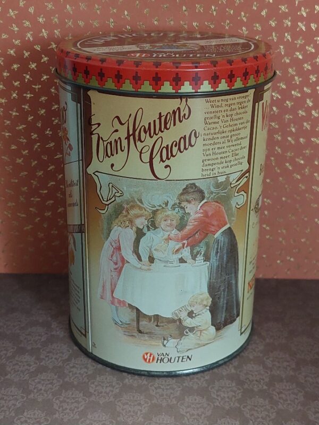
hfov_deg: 56.8
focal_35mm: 24
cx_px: 160
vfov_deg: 71.6
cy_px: 212
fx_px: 295
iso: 500
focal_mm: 5.23
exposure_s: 1/50
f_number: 1.8
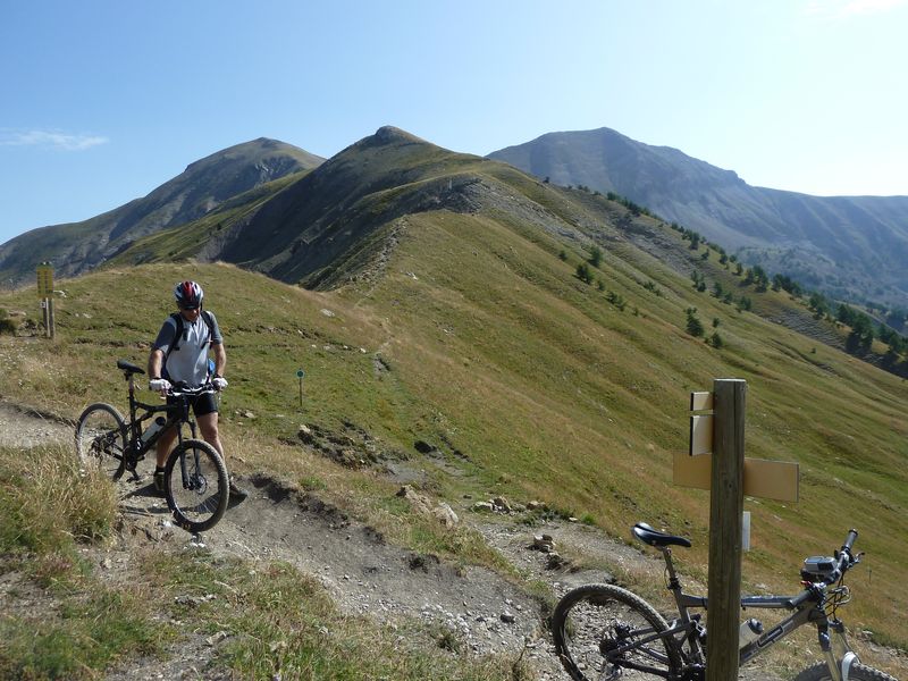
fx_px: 656
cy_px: 340
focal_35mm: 25
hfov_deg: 69.4
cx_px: 454
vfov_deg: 54.9
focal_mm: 4.1
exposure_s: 1/400
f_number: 4.5
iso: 80
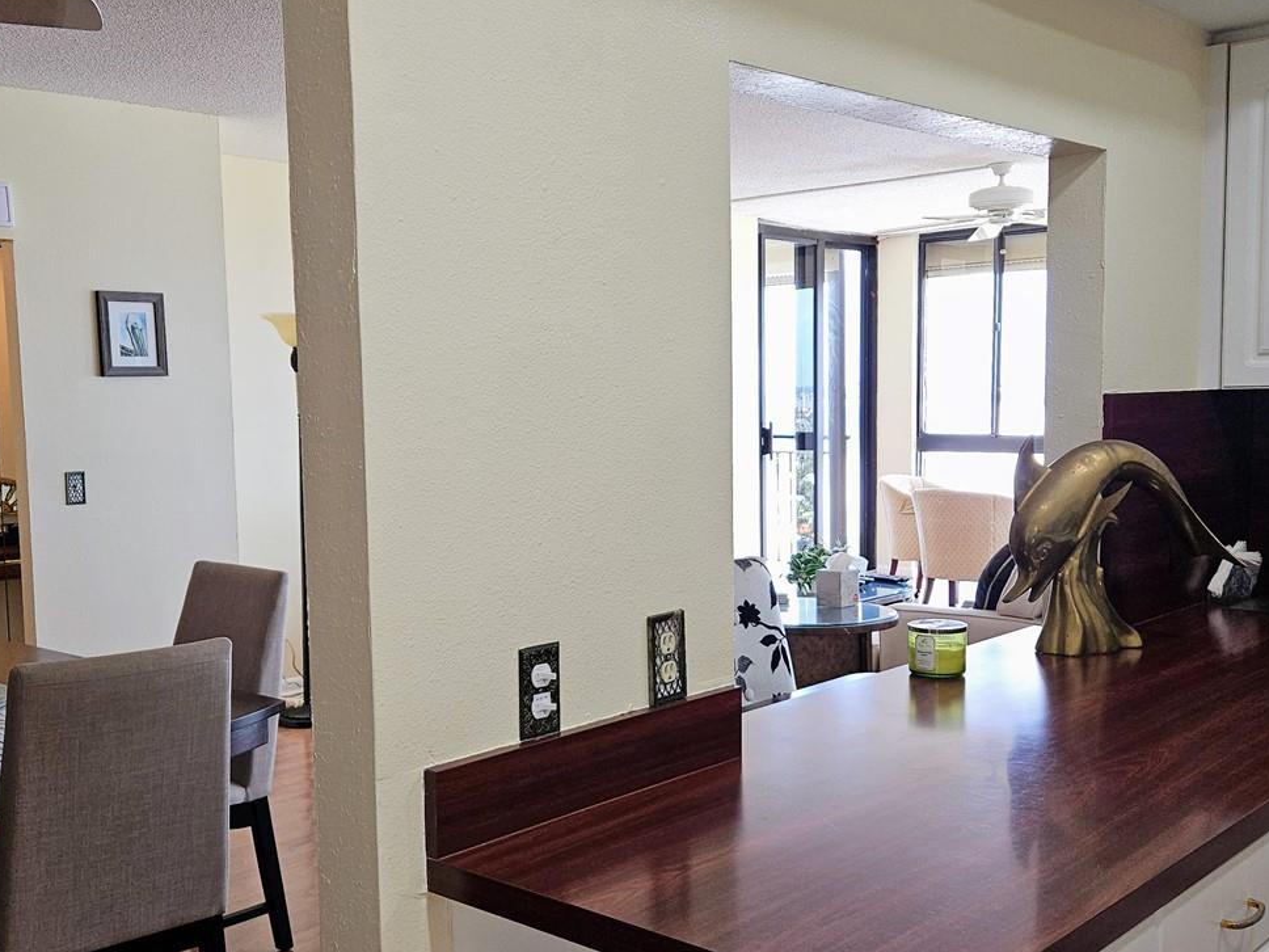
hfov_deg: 48.9
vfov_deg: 37.7
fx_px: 1393
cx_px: 572
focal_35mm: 38
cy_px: 522
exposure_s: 1/60
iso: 40
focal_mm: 5.4
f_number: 1.8
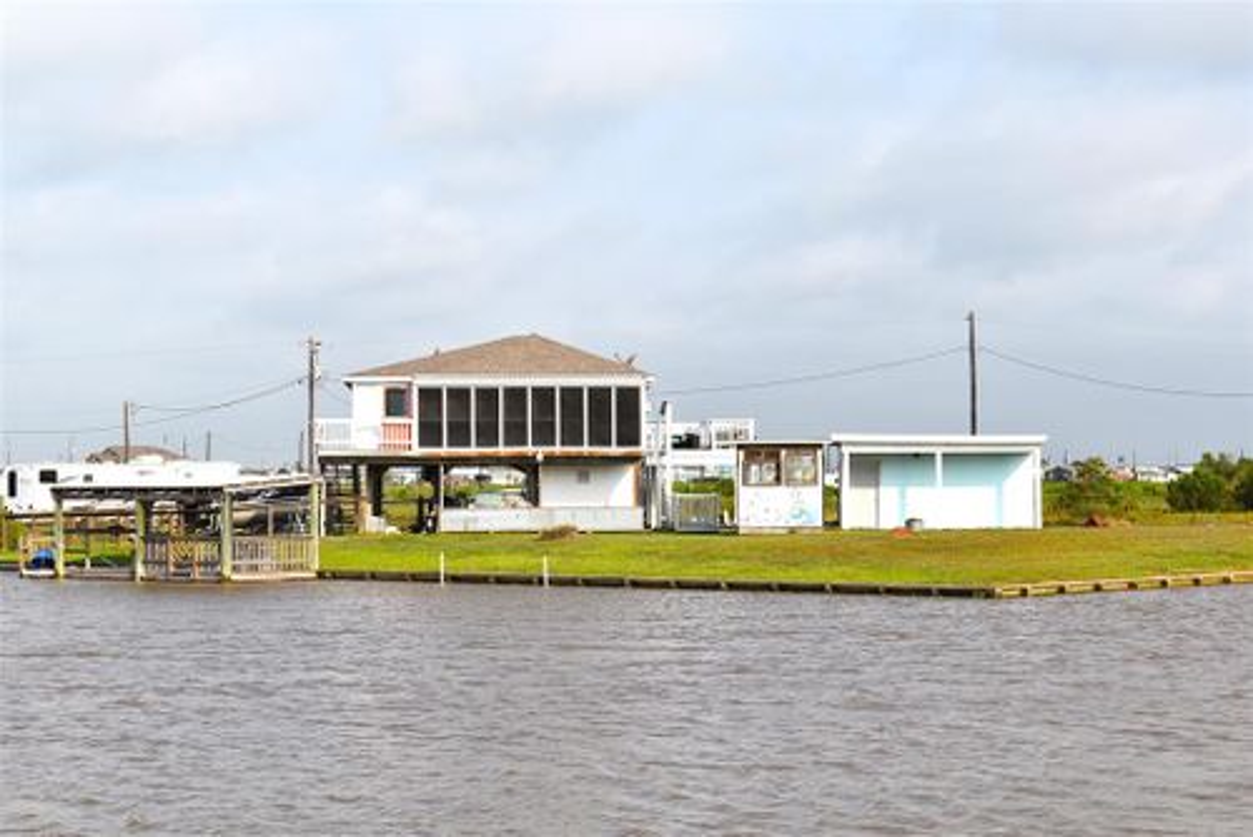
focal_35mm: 78
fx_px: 2716
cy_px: 418
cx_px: 626
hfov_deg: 26.0
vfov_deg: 17.5
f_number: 10
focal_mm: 52
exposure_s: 1/400
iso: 200
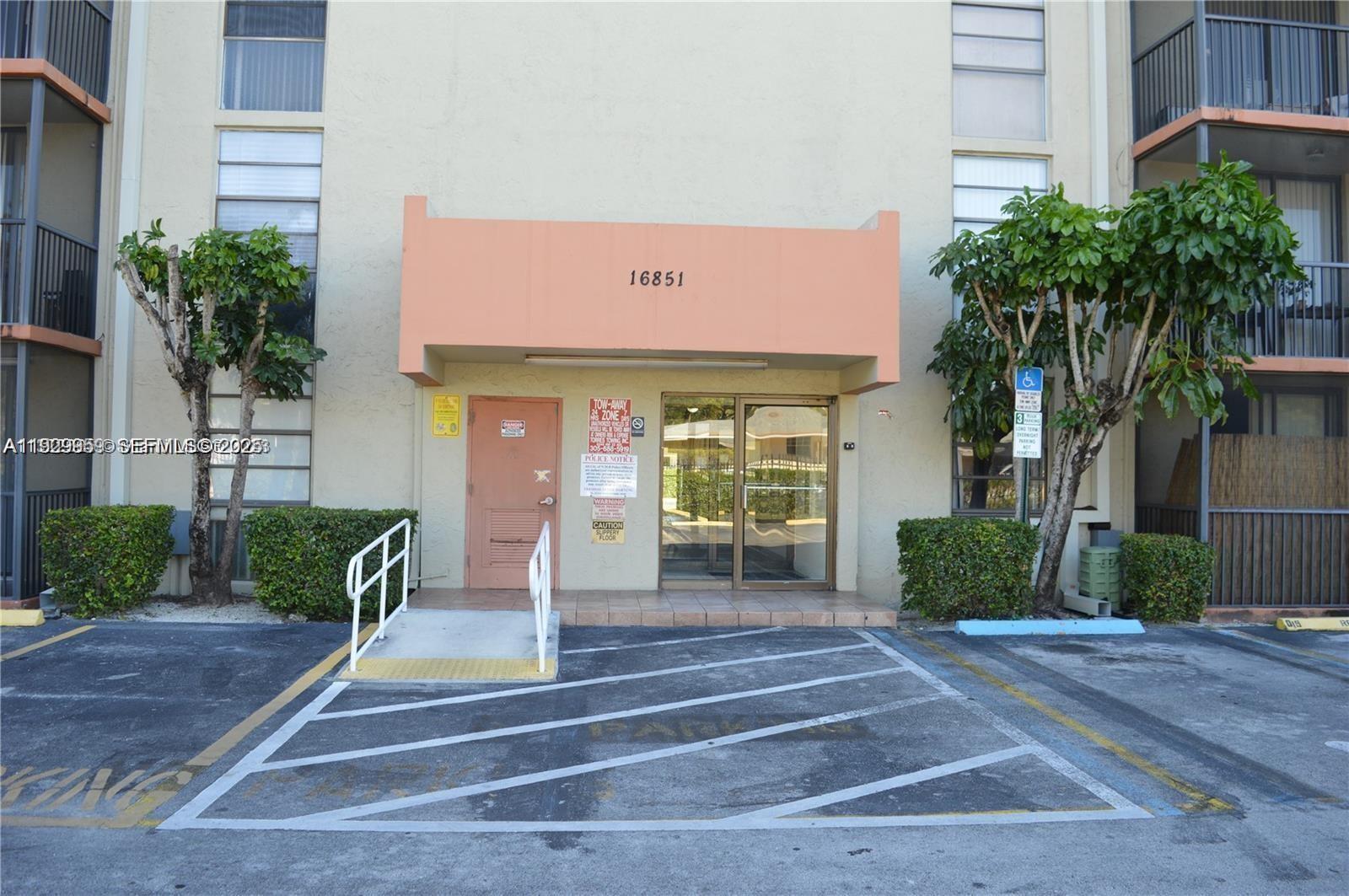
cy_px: 448
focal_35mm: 27
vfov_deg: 47.8
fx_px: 1011
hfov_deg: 67.4
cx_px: 674
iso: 180
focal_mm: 18
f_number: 5.6
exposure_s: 1/125
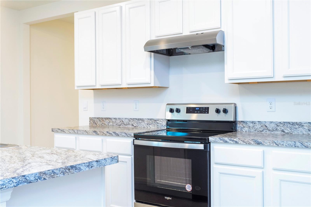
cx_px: 156
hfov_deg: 48.5
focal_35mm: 40
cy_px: 104
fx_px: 345
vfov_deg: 33.4
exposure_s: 1/10
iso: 800
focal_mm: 40
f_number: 10
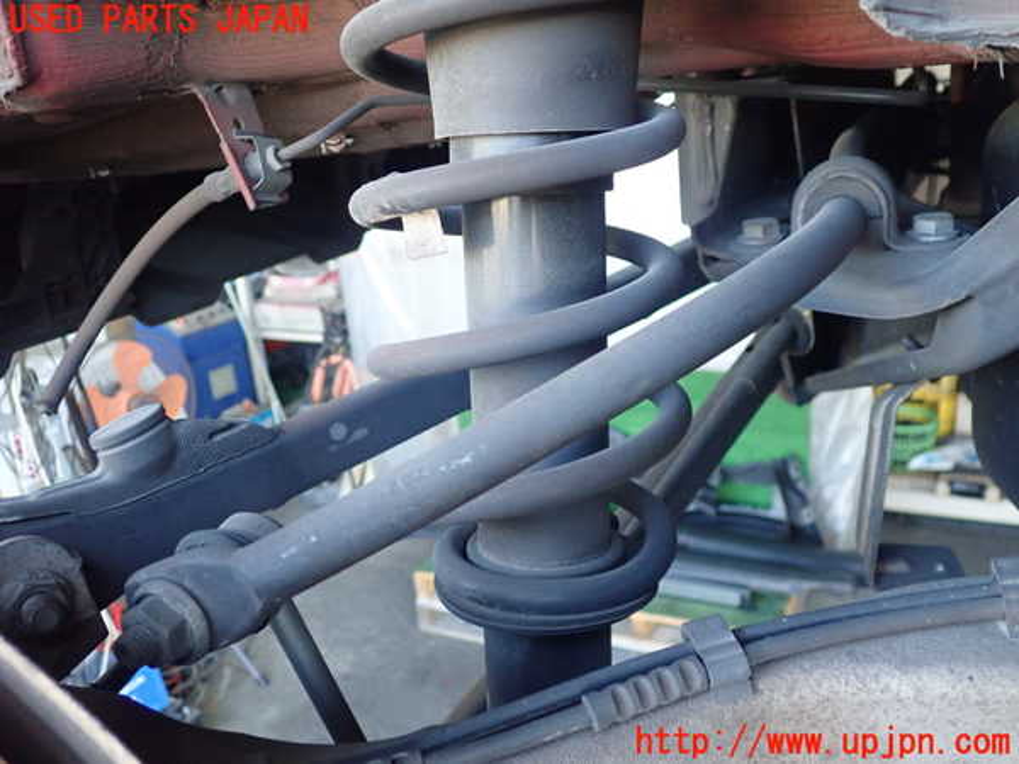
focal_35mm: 30
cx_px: 510
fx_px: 883
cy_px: 382
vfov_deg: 46.8
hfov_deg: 60.0
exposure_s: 1/125
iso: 640
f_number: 2.3
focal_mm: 5.5
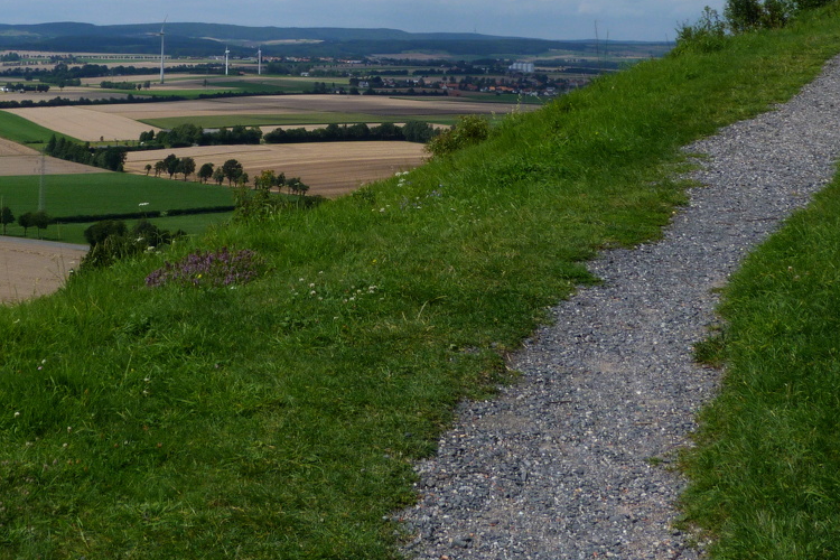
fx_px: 1540
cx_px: 372
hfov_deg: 30.5
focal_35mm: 66
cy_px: -2
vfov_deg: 20.0
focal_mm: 6.2
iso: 80
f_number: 5.6
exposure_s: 1/500
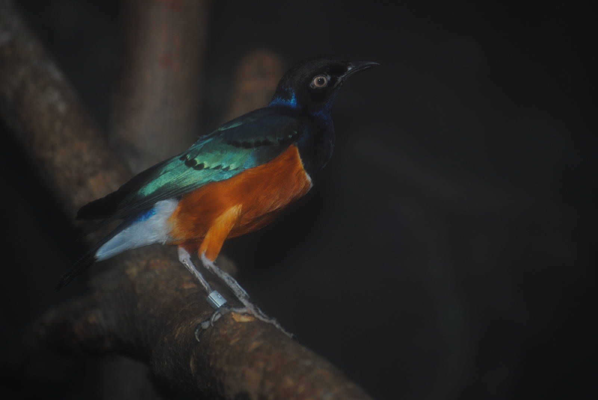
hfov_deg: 6.2
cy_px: 200
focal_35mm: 330
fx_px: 5488
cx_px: 299
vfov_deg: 4.2
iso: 200
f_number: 5.3
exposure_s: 1/60
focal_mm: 220
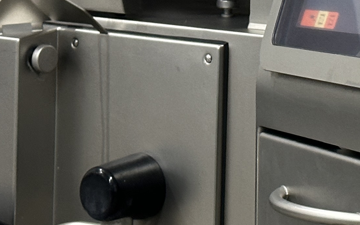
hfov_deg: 11.1
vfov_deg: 7.0
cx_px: 420
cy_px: 12
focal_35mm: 186
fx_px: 1825
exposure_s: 1/33
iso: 200
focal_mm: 6.86
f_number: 1.78
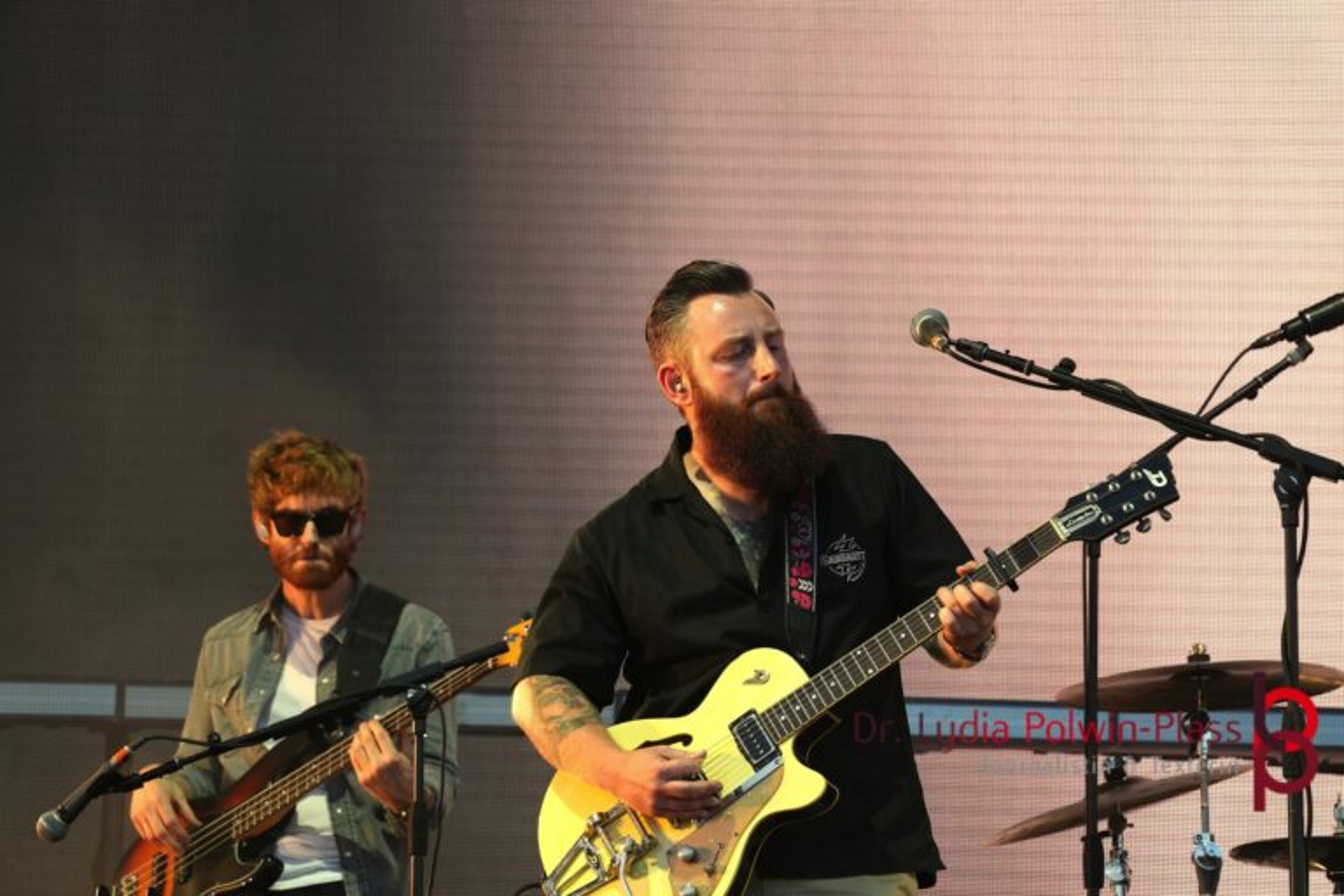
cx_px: 672
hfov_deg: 11.1
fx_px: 6943
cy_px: 448
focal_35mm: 186
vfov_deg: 7.4
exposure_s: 1/200
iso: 1000
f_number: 5.6
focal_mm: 124
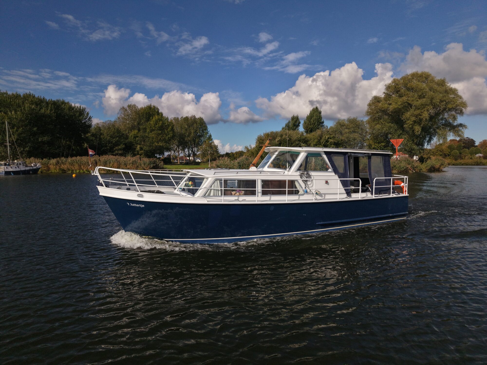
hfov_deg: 71.6
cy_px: 182
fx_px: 338
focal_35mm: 24
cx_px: 244
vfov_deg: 56.8
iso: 200
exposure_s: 1/320
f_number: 1.8
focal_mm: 8.67
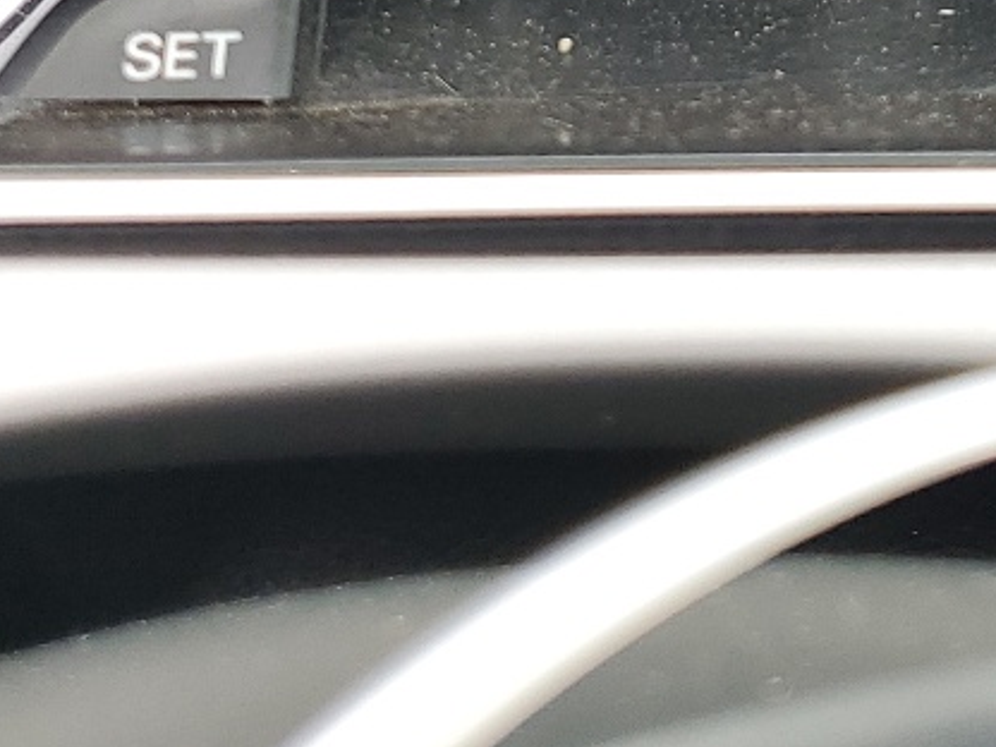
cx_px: 757
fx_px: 2877
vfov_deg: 13.1
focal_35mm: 100
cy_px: -668
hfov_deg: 19.5
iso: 53
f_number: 1.5
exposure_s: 1/120
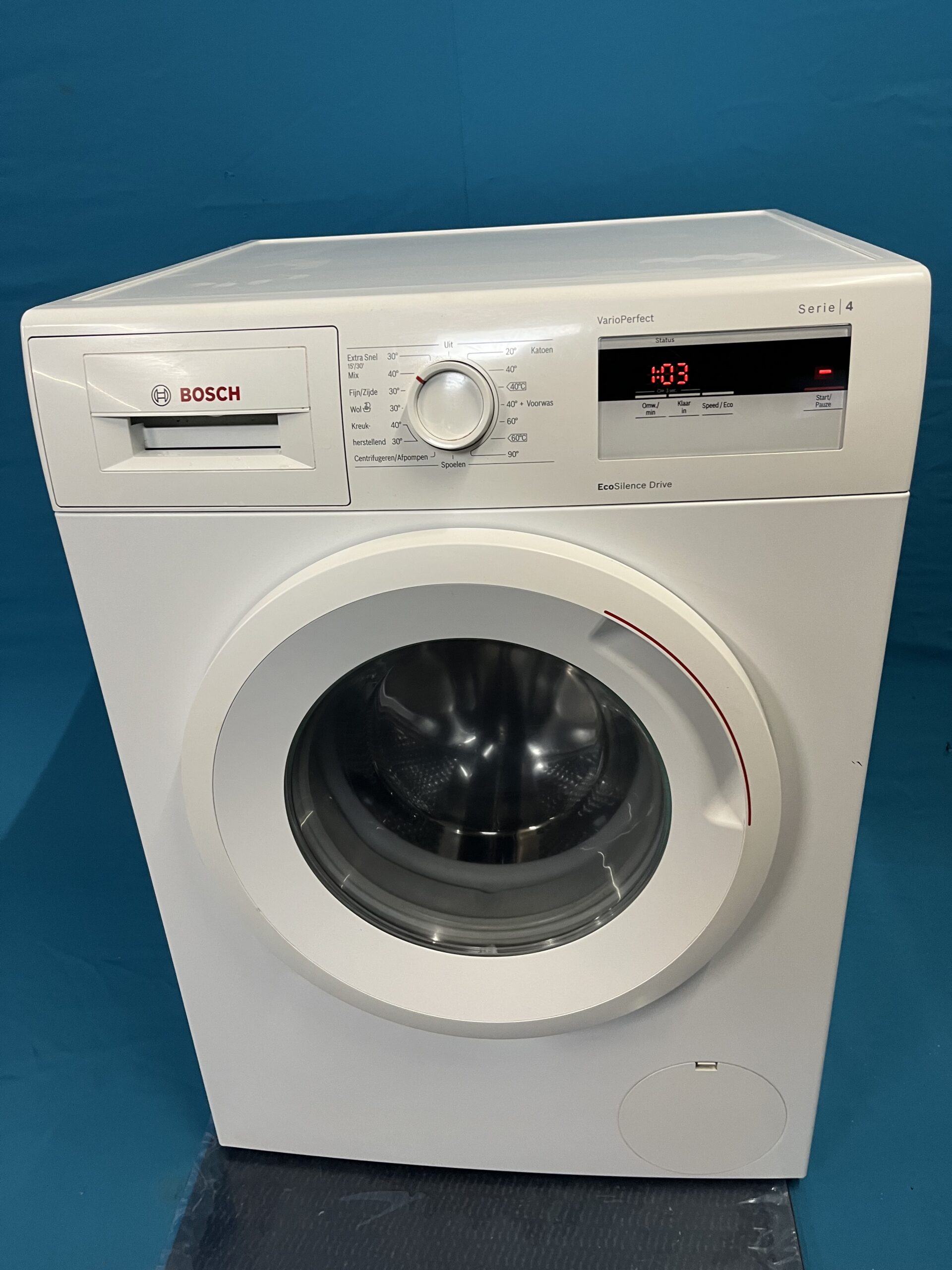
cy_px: 635
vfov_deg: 67.3
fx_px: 953
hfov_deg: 53.1
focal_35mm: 26
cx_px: 476
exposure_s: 1/50
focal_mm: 5.1
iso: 200
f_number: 1.6
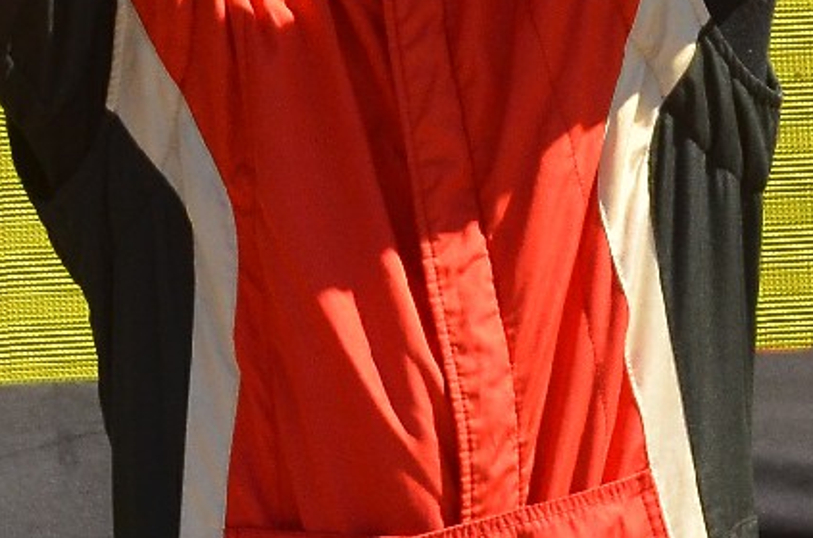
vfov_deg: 2.3
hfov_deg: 3.5
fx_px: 13429
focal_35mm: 596
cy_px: -560
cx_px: 552
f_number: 2.8
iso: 400
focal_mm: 70
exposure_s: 1/6400
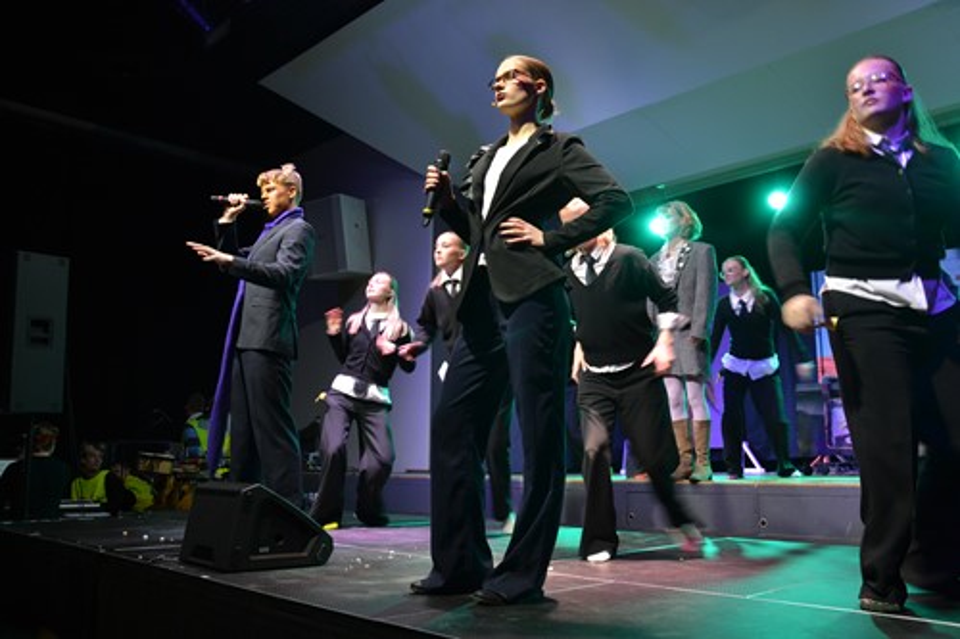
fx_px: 840
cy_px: 320
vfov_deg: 41.7
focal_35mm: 32
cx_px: 480
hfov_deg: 59.5
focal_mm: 21
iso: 400
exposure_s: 1/25
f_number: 3.8
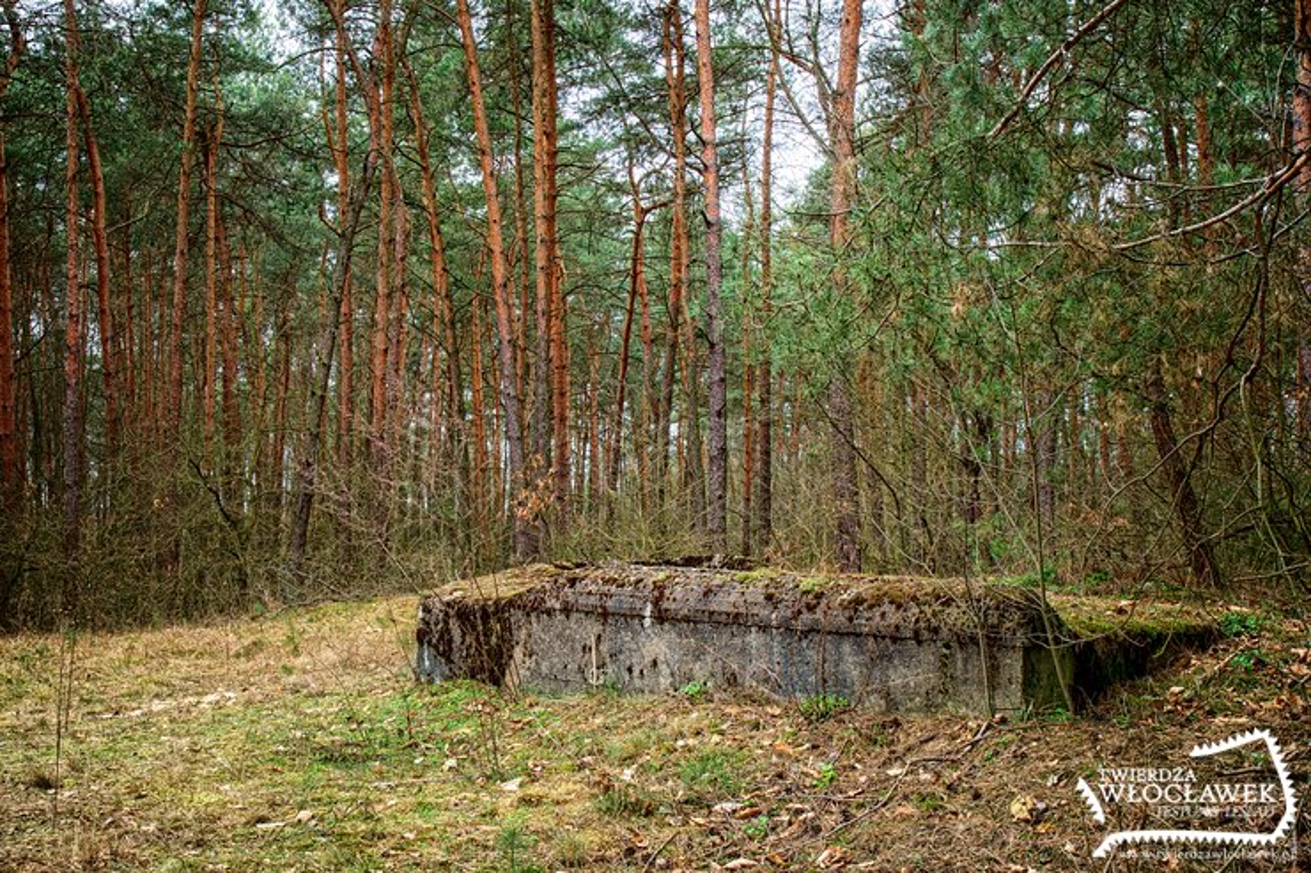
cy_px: 436
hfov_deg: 46.4
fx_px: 1529
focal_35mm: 42
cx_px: 656
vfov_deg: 31.9
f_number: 11
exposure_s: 1/15
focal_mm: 28
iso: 100
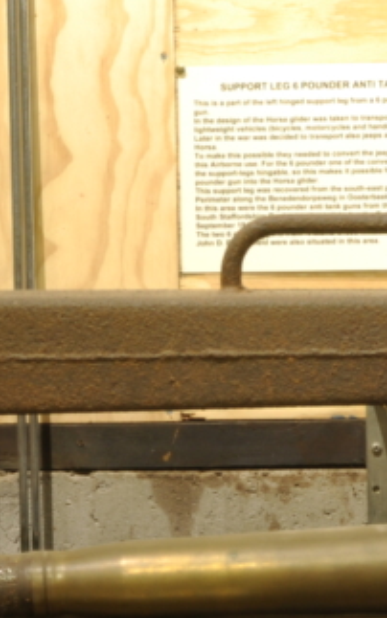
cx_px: 178
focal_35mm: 107
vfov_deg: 19.4
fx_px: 1805
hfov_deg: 12.2
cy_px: 392
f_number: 16
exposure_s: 10
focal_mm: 22
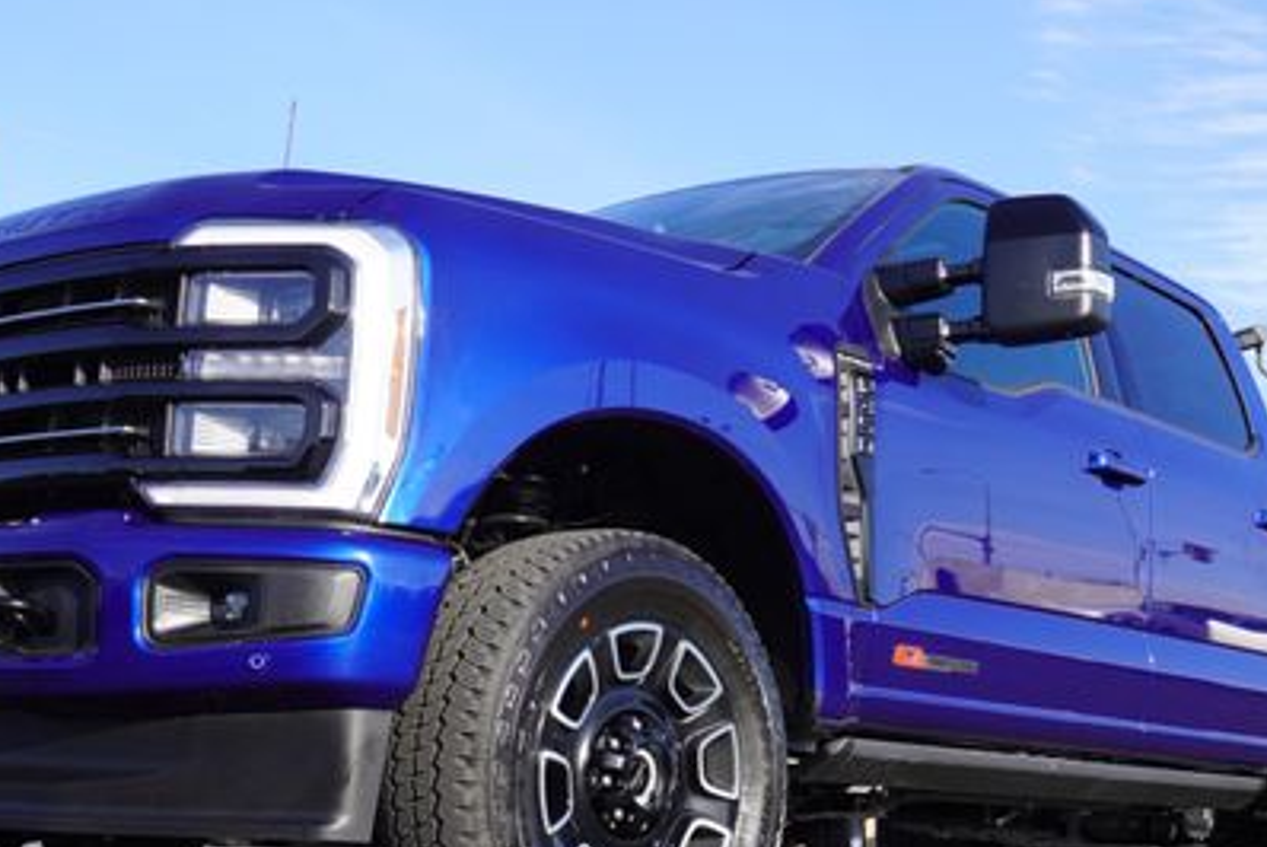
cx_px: 634
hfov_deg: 37.5
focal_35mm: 53
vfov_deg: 25.5
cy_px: 529
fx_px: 1867
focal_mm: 22
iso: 100
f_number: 8
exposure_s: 1/125
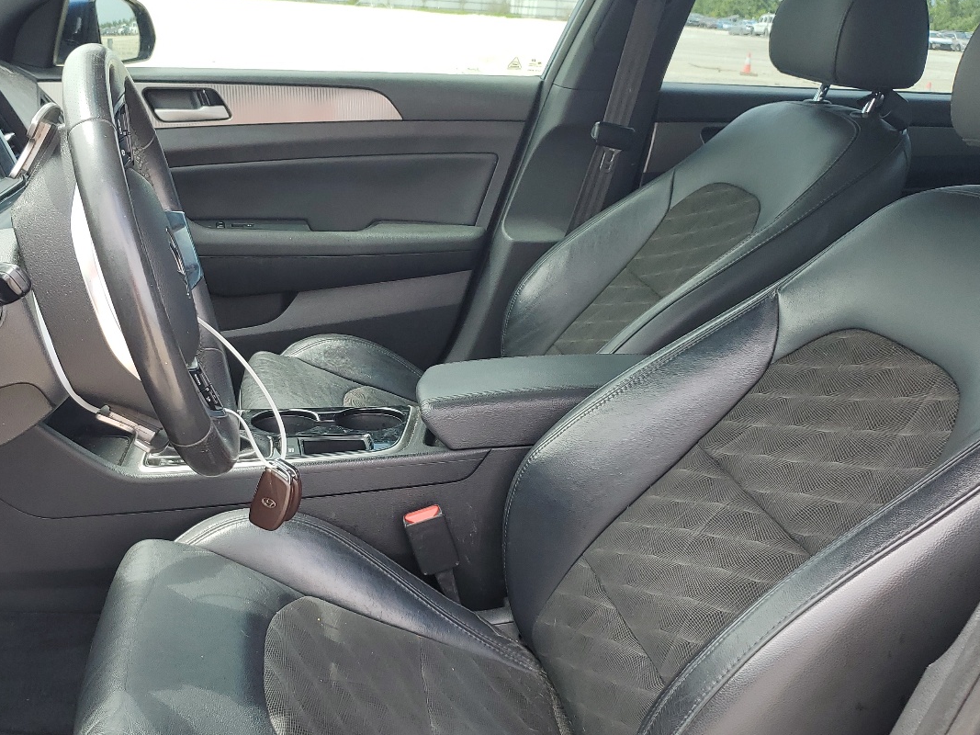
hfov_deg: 47.2
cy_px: 474
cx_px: 332
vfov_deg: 36.5
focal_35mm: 39
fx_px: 1104
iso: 50
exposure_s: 1/400
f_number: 1.5
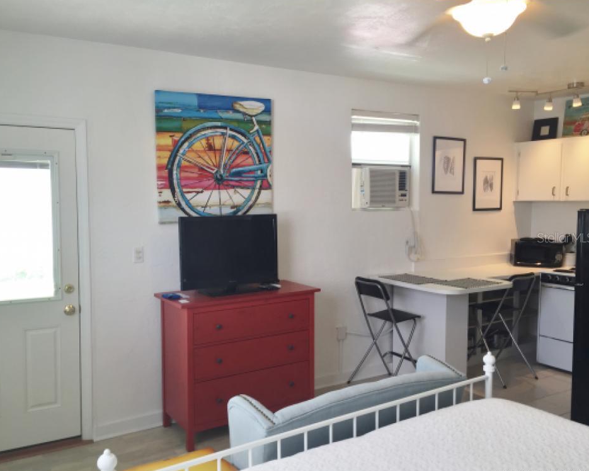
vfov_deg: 47.1
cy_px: 238
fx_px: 540
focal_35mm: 31
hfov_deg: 57.1
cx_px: 274
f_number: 2.2
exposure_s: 1/60
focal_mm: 4.15
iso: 32
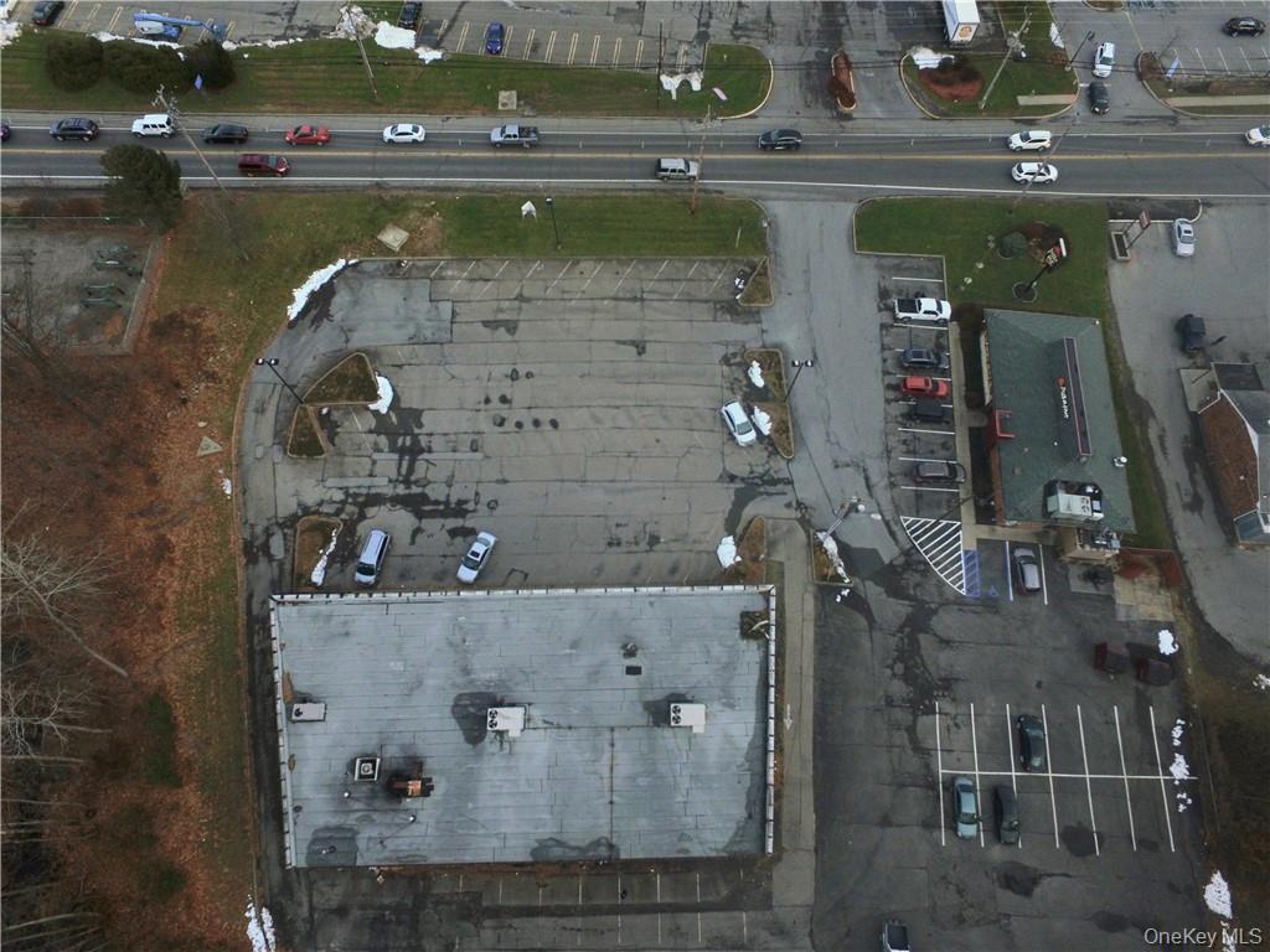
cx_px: 635
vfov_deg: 66.0
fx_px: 734
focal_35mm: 20
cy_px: 476
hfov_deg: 81.7
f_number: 2.8
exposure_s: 1/1287
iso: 100
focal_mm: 3.61
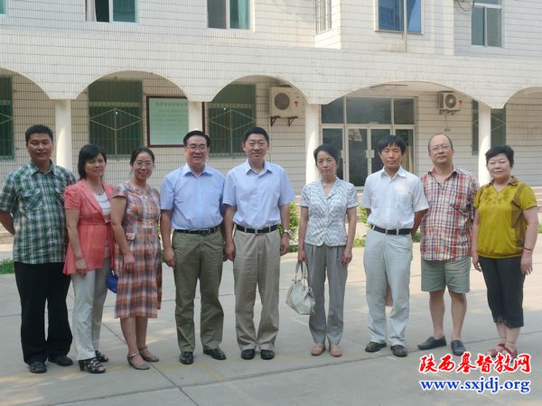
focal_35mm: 45
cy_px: 203
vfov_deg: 32.2
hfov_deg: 42.1
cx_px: 271
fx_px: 705
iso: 100
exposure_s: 1/200
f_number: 5
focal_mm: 9.6
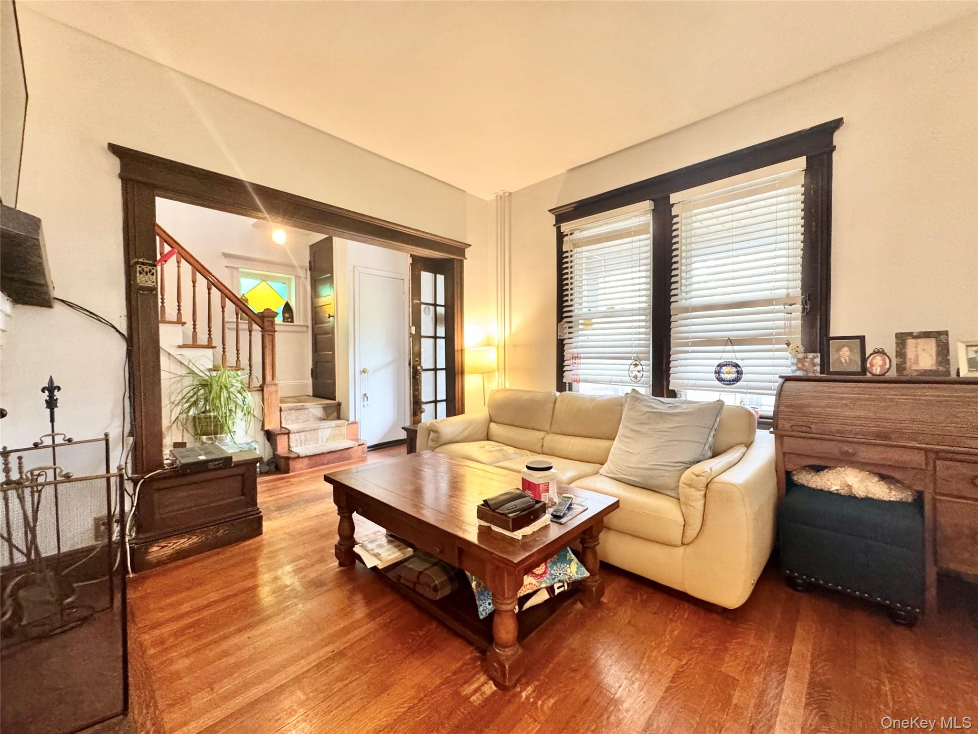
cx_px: 489
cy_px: 367
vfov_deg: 85.7
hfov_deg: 102.1
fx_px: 396
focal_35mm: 14
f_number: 2.2
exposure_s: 1/60
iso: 500
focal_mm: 2.22
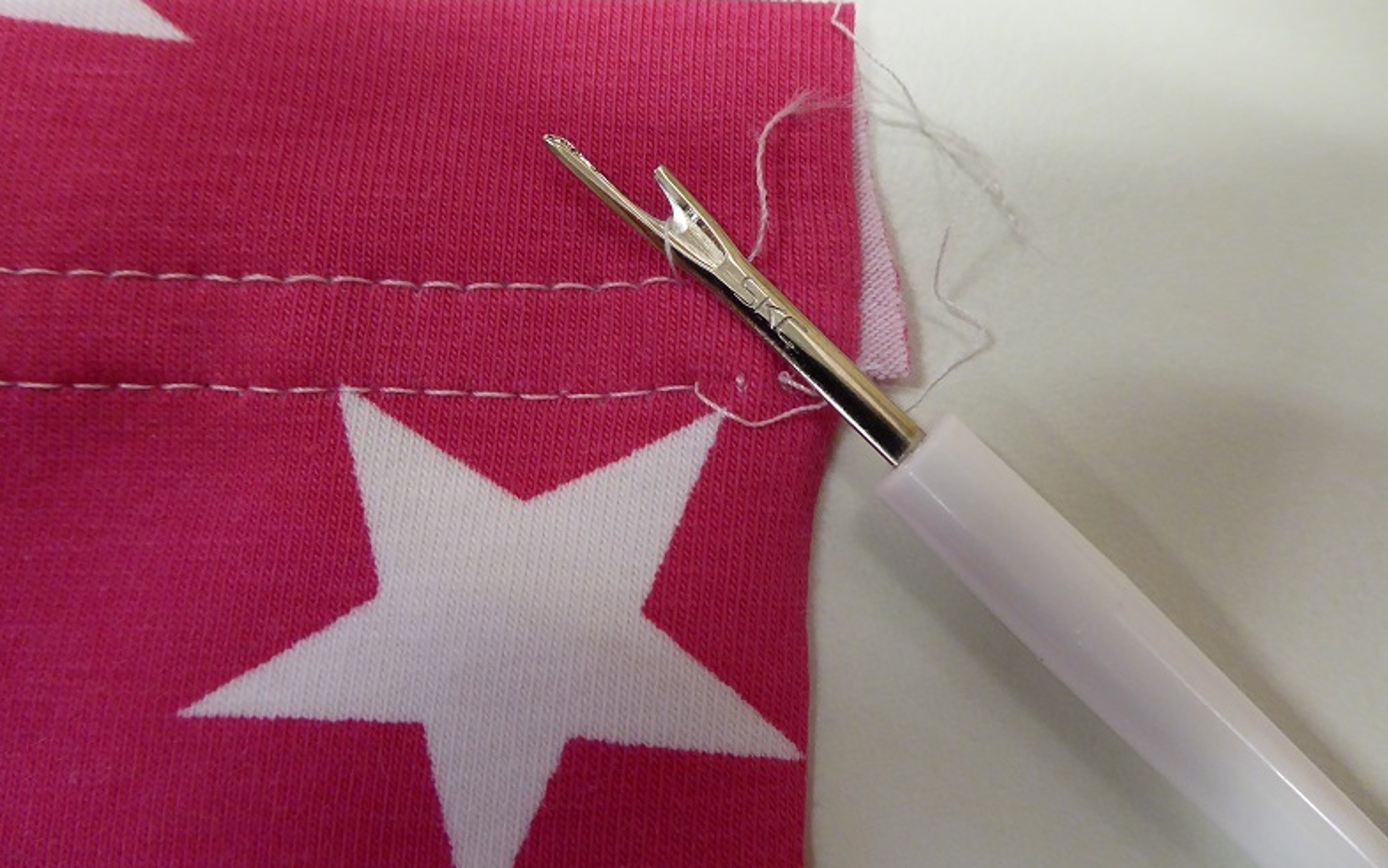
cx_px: 695
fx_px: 1022
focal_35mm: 27
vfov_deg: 45.9
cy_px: 373
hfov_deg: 68.4
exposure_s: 1/25
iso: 400
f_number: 3.3
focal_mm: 4.3
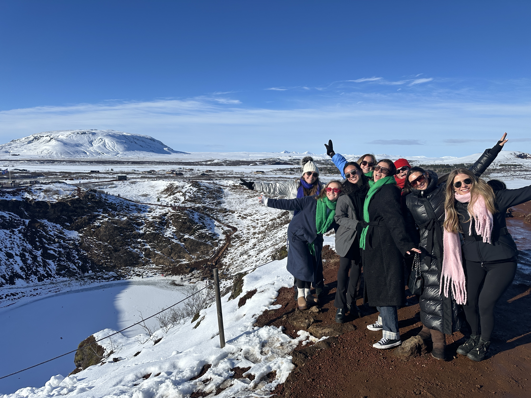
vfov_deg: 56.8
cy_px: 199
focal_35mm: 24
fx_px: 368
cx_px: 266
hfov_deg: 71.6
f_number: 1.78
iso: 80
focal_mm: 6.86
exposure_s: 1/7042
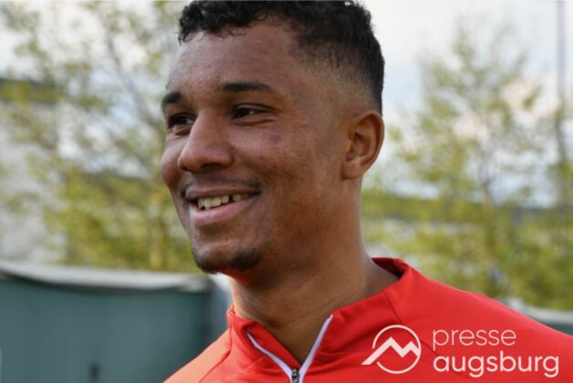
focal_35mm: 158
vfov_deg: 8.7
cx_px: 286
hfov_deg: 13.0
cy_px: 192
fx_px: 2508
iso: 500
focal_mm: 105
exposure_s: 1/500
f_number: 13
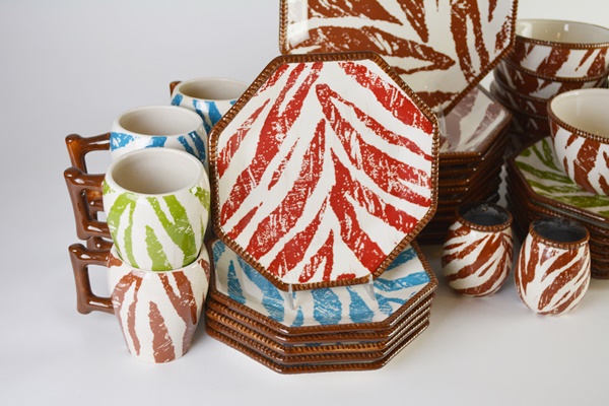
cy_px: 203
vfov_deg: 25.8
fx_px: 888
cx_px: 304
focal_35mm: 52
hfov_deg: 37.9
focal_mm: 35
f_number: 5.6
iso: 400
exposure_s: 1/125
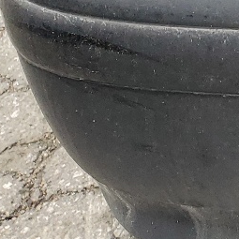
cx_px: 692
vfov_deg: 10.8
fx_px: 1125
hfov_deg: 9.7
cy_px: -285
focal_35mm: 144
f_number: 1.5
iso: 50
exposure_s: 1/2000
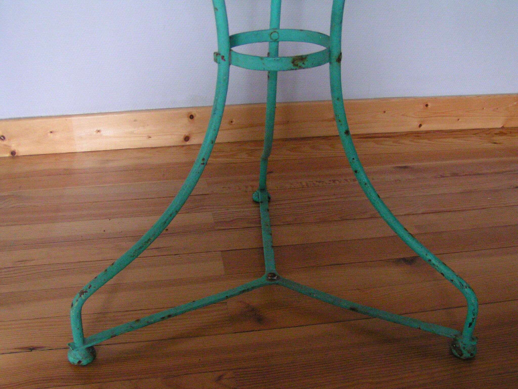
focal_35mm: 38
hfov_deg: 49.0
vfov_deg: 37.7
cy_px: 194
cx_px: 259
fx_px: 569
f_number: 3.5
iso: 400
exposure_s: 1/50
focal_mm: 5.8
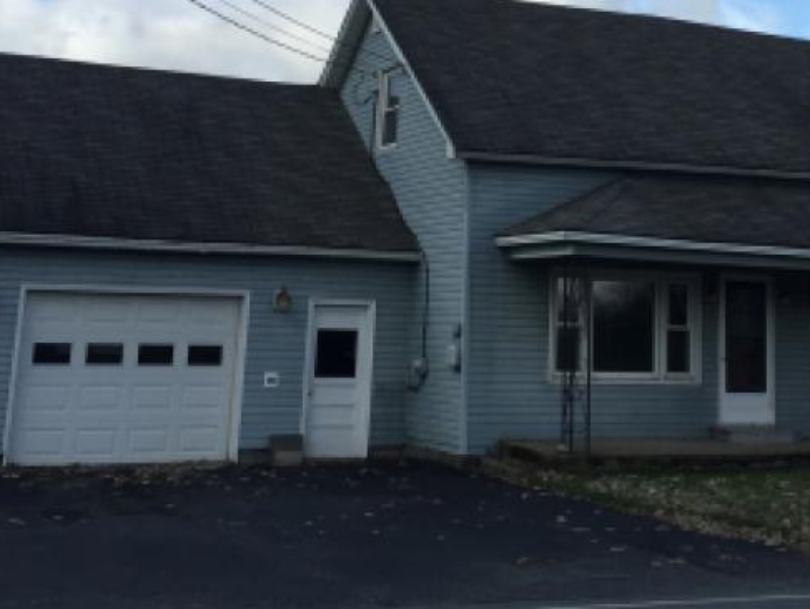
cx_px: 564
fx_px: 1428
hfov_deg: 31.3
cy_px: 26
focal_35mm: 61
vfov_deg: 23.2
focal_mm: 4.15
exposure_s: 1/1647
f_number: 2.2
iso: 32
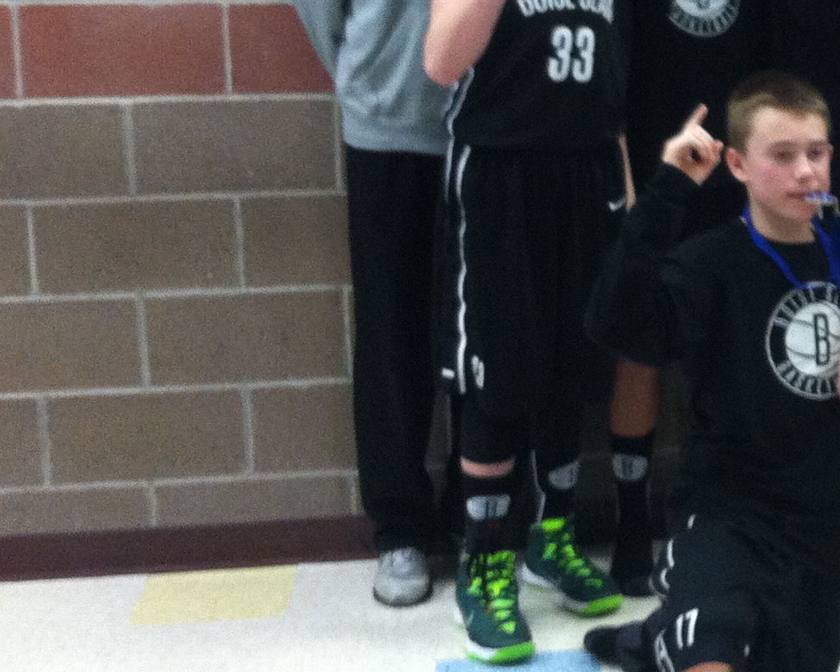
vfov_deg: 17.2
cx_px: 1071
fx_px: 2213
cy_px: 178
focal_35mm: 89
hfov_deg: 19.9
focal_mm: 3.85
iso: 200
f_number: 2.8
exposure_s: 1/15
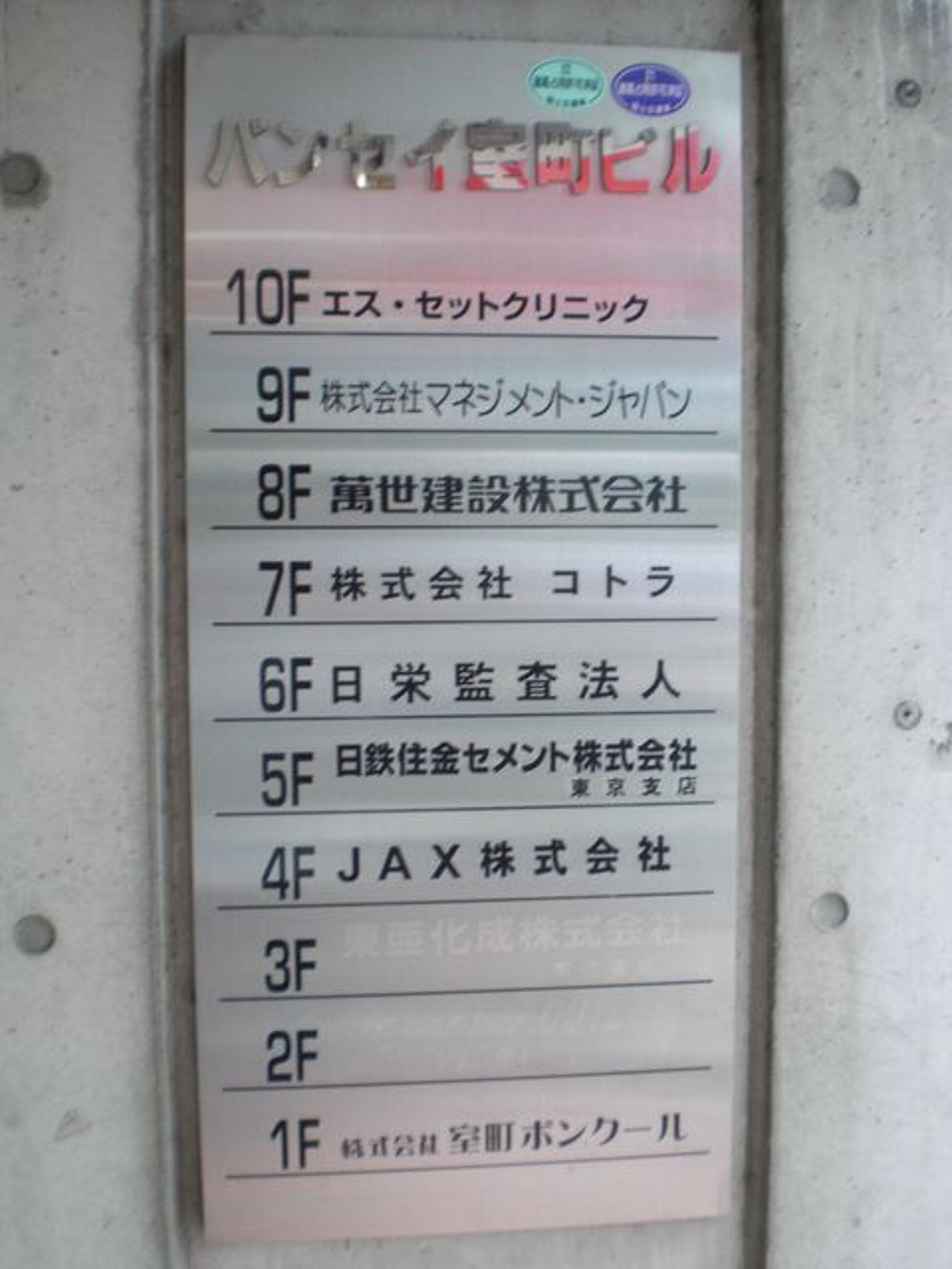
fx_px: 1393
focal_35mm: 38
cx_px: 476
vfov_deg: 49.0
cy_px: 634
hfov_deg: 37.7
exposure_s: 1/100
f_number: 3.1
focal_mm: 6.3
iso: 200
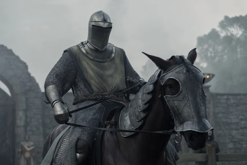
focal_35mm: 70
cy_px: 82
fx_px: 480
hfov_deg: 28.8
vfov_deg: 19.5
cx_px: 124
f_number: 4
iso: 1250
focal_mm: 70
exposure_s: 1/500
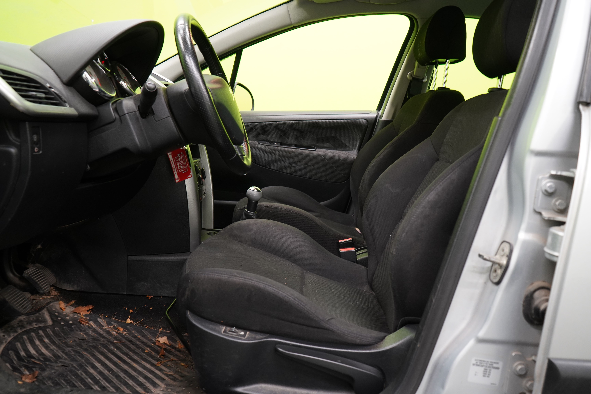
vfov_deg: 45.0
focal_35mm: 29
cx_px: 296
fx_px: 476
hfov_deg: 63.7
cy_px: 197
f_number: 5.6
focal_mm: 29
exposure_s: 1/20
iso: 1250
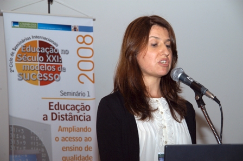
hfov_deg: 22.6
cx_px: 122
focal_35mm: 90
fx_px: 607
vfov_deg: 15.2
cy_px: 80
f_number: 5.6
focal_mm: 60
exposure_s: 1/60
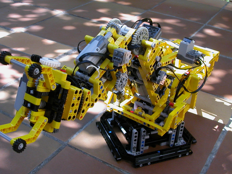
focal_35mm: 50
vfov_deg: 29.1
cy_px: 88
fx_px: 335
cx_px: 104
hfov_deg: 38.1
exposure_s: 1/217
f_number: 2.9
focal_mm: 6.6
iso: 100
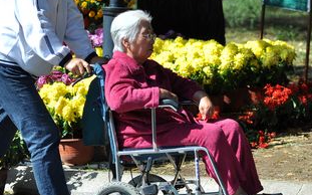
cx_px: 97
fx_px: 2413
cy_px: 40
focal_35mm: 284
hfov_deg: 7.4
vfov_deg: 4.6
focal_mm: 105
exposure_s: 1/500
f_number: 5.6
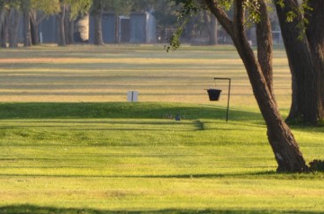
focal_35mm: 968
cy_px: -19
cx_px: 58
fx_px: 8689
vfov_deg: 1.4
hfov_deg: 2.1
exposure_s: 1/180
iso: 200
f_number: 5.6
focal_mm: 200
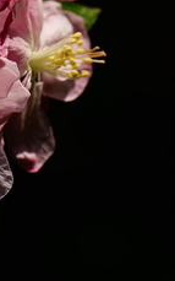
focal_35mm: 400
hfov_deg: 3.3
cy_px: 15
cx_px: 10
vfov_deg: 5.2
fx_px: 3054
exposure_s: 1/320
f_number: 7.1
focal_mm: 90
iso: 80
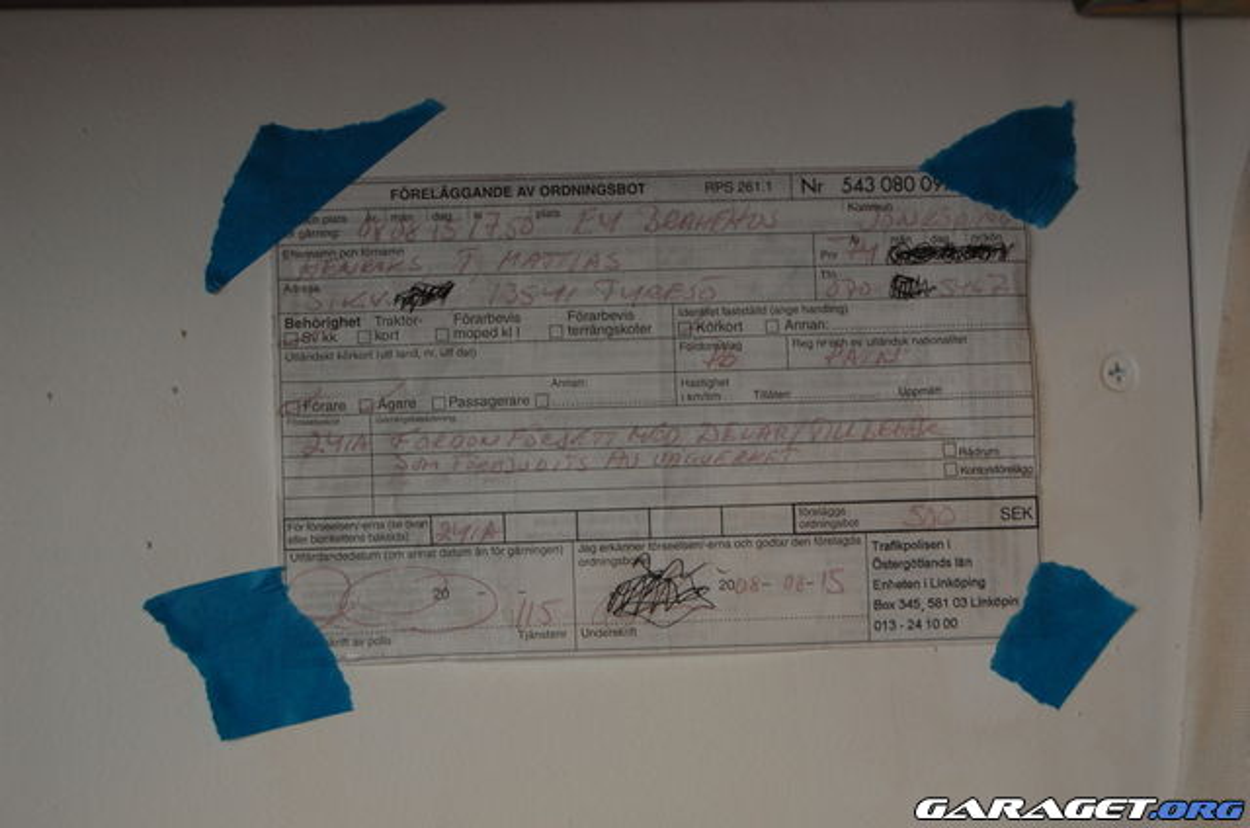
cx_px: 625
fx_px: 2859
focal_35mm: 82
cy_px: 414
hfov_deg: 24.7
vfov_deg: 16.5
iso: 400
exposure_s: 1/30
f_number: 5.6
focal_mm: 55
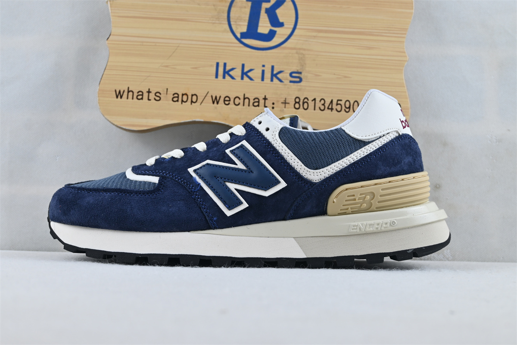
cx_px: 258
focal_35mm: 46
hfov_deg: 43.0
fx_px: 657
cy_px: 172
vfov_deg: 29.4
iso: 100
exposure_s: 1/50
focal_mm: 30.5
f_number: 4.8
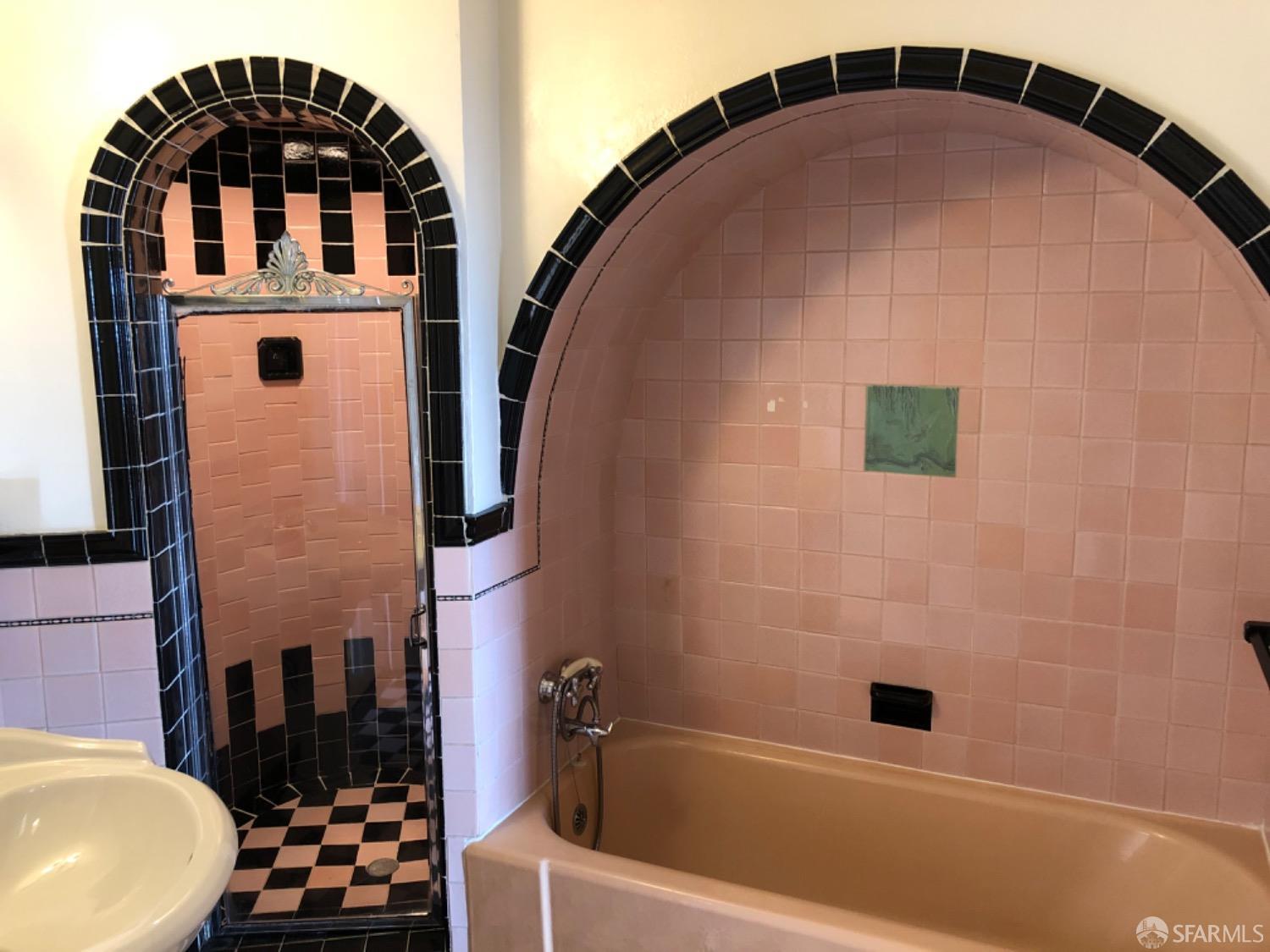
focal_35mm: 28
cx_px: 635
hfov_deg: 63.4
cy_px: 476
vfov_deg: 49.7
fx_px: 1027
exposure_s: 1/15
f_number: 1.8
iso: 64
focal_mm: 4
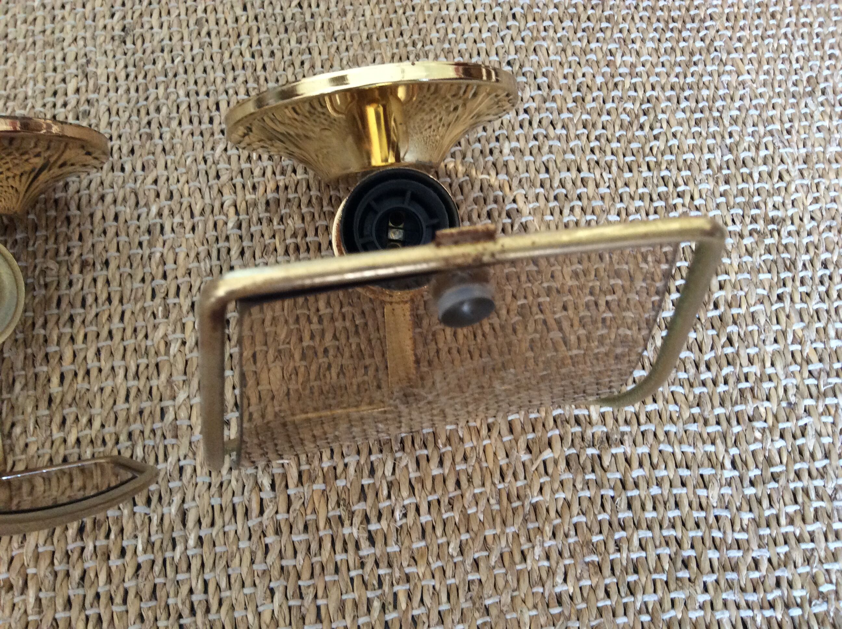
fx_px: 777
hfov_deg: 56.9
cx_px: 421
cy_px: 314
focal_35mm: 32
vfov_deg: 44.1
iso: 160
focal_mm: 3.3
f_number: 2.4
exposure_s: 1/25
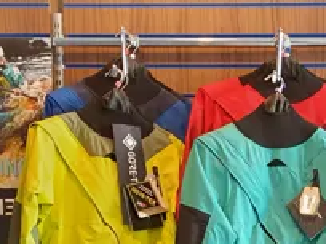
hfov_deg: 18.9
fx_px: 961
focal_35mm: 102
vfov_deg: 13.2
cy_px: 423
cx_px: 307
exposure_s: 1/50
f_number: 1.5
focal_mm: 4.32
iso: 320
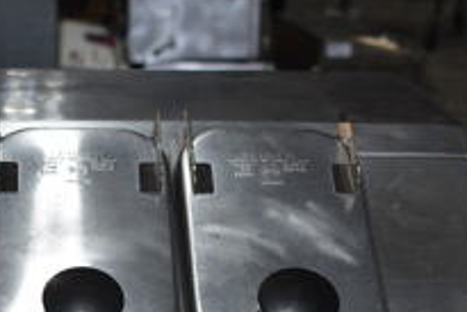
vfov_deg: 12.3
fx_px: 1389
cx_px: -27
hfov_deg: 18.5
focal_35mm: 107
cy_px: 437
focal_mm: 24
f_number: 5
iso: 100
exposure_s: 1/100
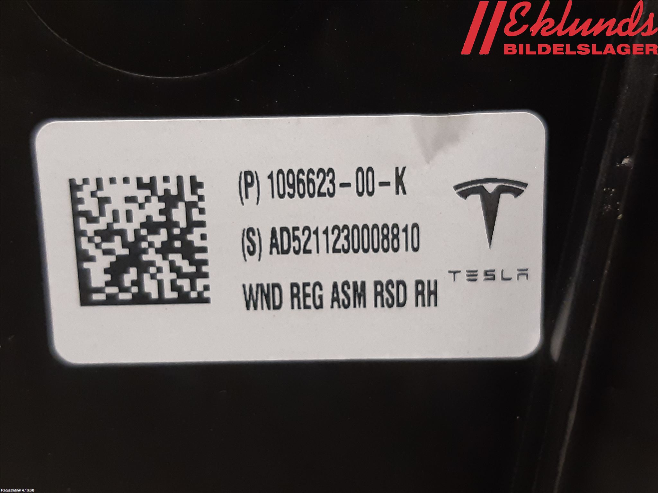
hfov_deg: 67.3
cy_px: 246
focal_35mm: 26
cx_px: 329
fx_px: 494
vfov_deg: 53.1
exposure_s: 1/50
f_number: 1.7
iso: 160
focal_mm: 3.93
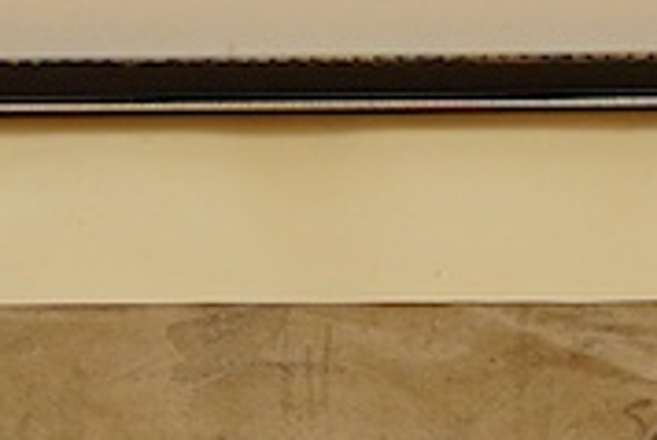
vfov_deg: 6.0
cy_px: 666
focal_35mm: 227
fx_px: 4146
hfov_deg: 9.1
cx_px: 410
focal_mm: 30
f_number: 8
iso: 1250
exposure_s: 1/125
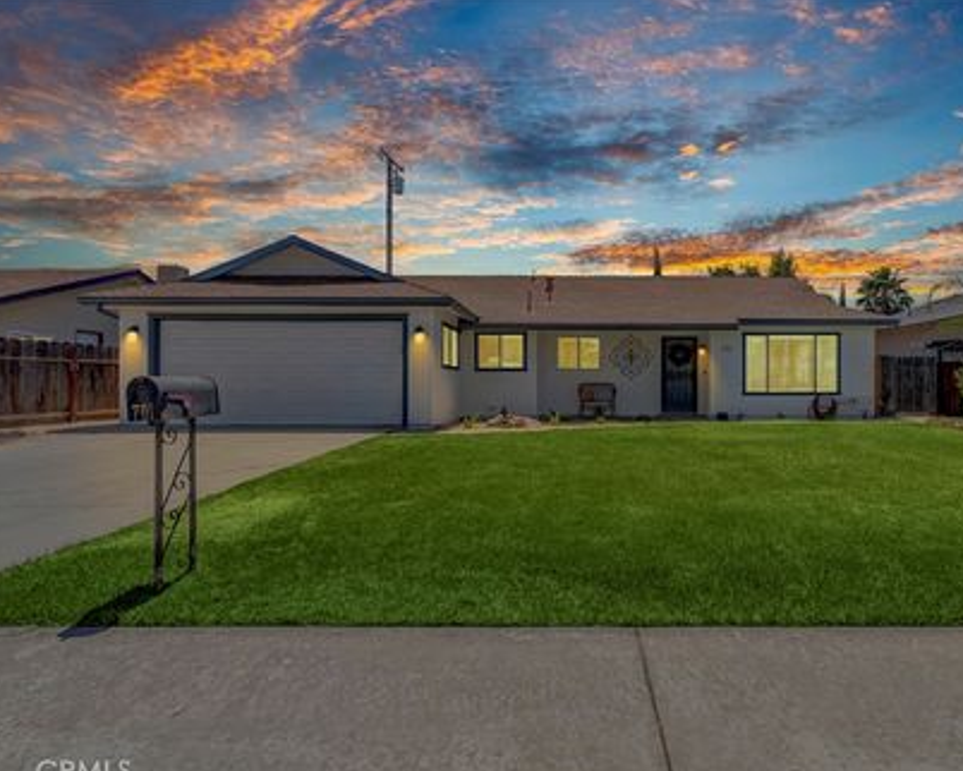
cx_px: 580
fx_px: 599
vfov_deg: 65.6
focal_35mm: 21
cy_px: 389
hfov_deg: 76.7
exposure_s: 1/160
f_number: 10
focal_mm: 18
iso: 80
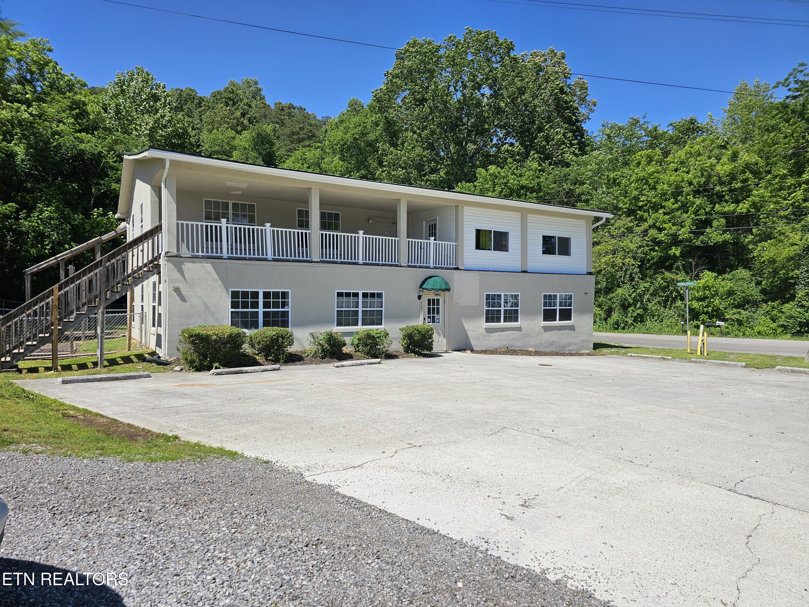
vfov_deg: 58.9
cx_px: 404
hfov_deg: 73.9
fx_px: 538
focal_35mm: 23
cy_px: 304
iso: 10
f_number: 1.7
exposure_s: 1/1157
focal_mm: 6.3
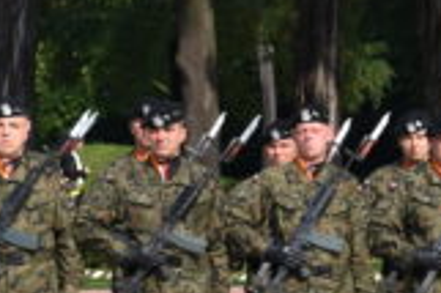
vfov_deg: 4.9
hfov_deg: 7.2
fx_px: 3451
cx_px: 644
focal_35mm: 282
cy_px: 233
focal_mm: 48
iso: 250
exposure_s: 1/500
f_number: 8
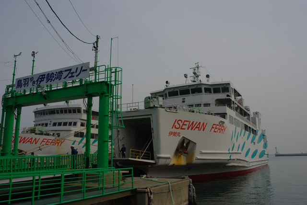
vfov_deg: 43.7
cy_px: 102
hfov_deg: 61.9
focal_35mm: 30
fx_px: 256
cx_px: 154
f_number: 14
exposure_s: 1/30
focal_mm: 20
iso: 100
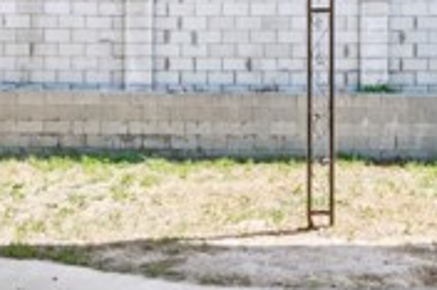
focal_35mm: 69
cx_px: 228
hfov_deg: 29.3
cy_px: 69
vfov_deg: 19.5
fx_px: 837
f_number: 13
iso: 100
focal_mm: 19
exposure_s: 1/13
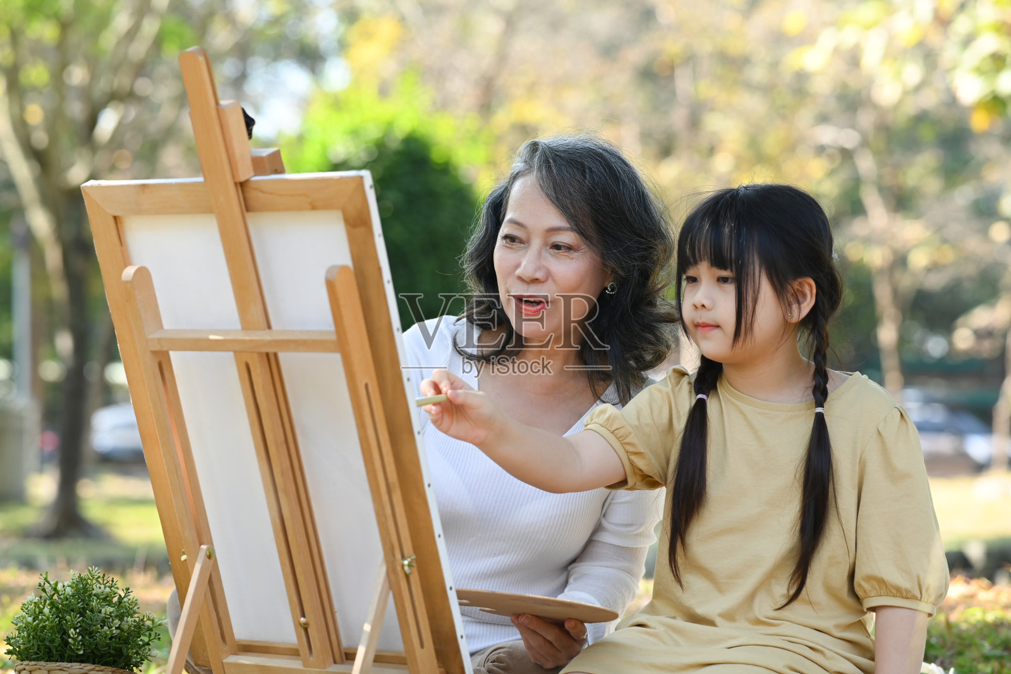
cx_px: 506
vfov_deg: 13.0
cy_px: 337
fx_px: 2949
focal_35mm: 105
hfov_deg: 19.5
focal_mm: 105
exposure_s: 1/160
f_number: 4
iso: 125
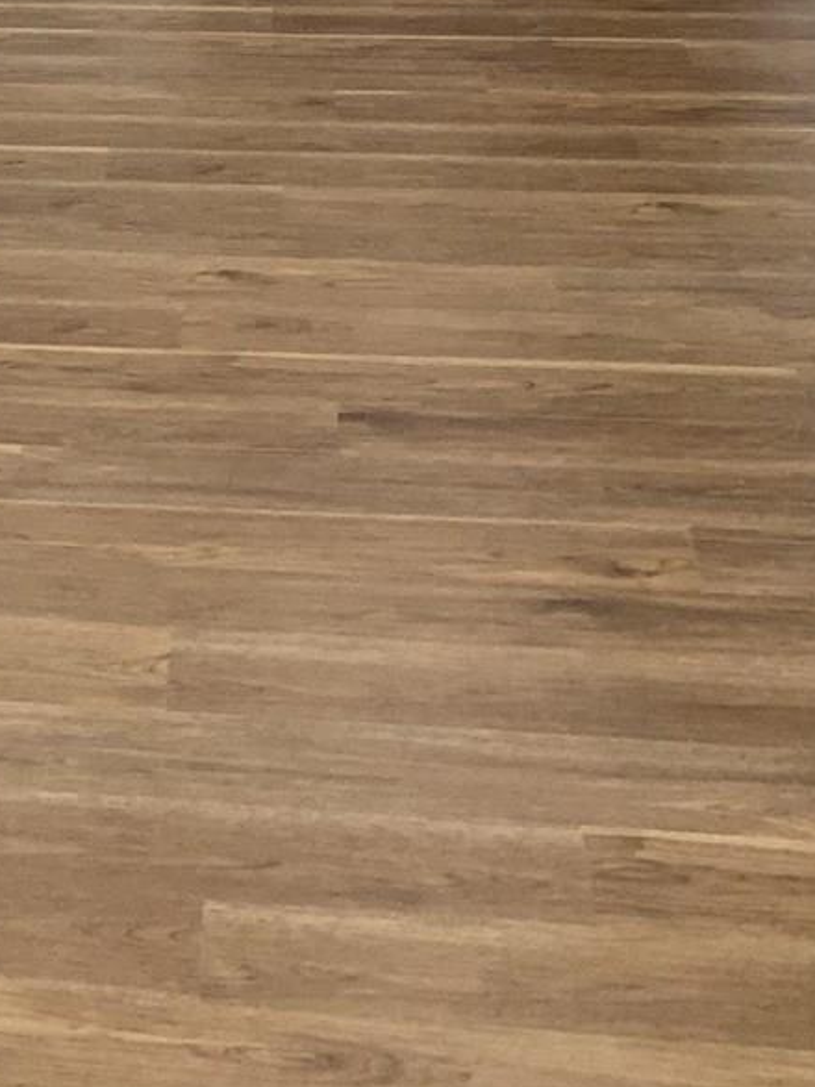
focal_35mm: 102
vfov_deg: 17.1
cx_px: -589
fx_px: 3203
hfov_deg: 13.2
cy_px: -609
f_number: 1.8
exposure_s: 1/60
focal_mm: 4.25
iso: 100
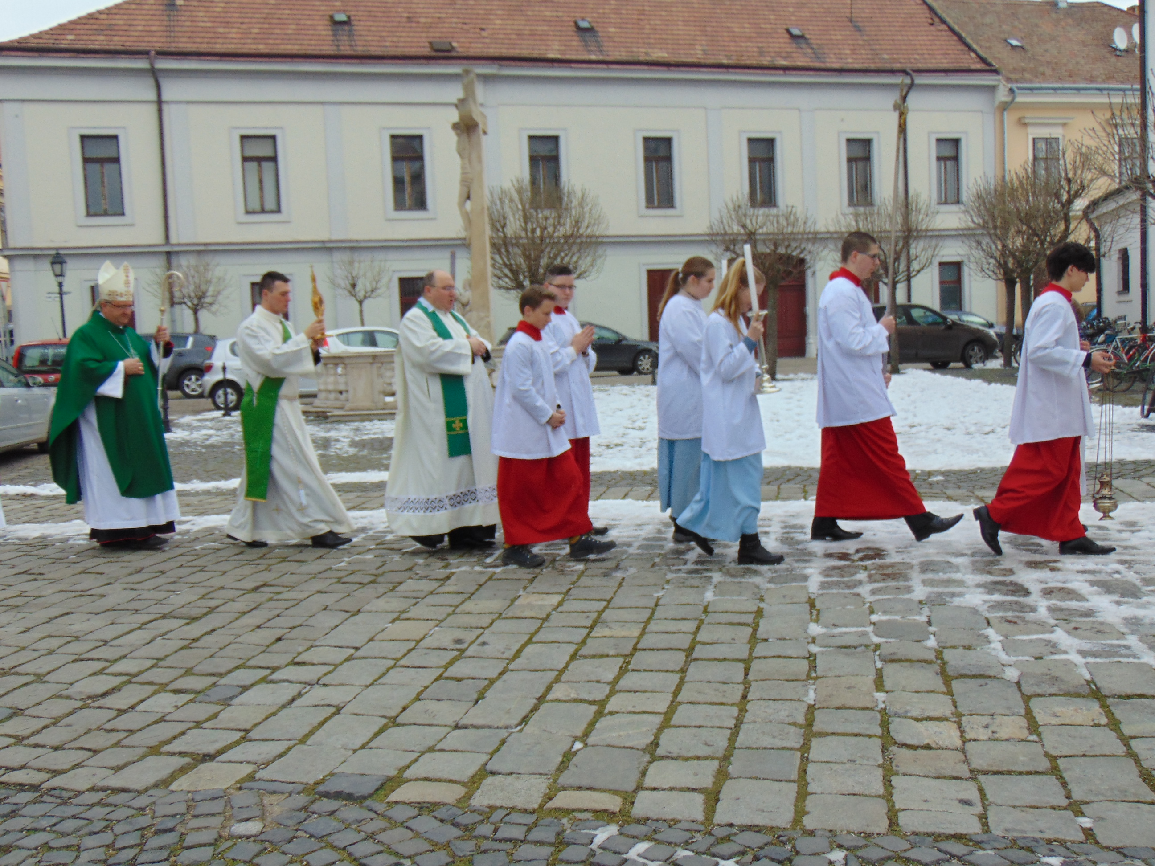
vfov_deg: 40.7
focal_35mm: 35
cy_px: 433
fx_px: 1168
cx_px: 578
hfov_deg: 52.6
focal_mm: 6.3
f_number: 3.2
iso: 80
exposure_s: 1/500
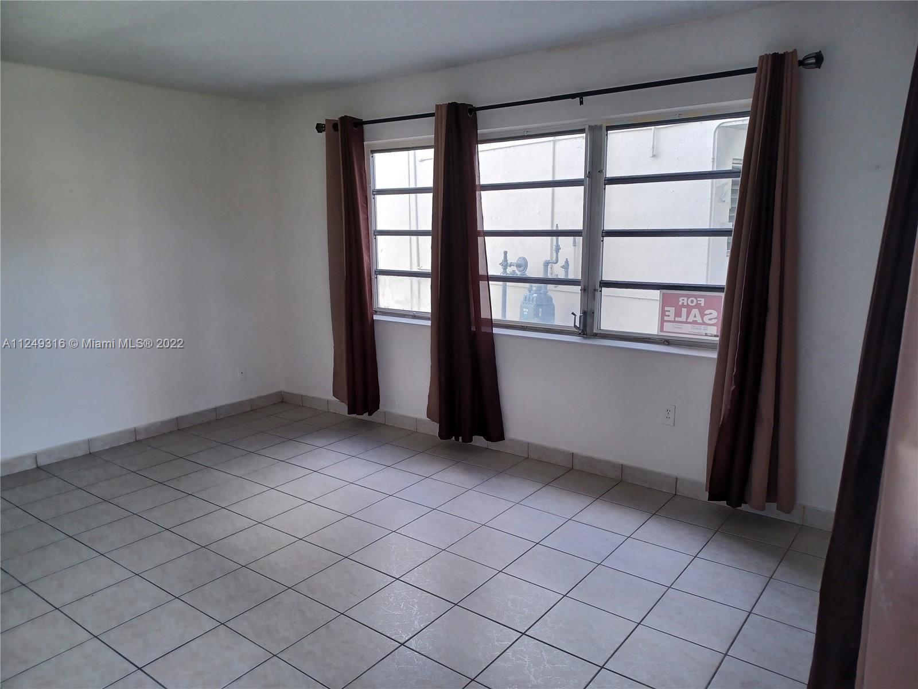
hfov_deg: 69.4
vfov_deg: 54.9
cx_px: 459
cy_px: 344
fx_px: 663
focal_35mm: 25
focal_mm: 4.6
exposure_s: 1/50
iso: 125
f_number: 1.8
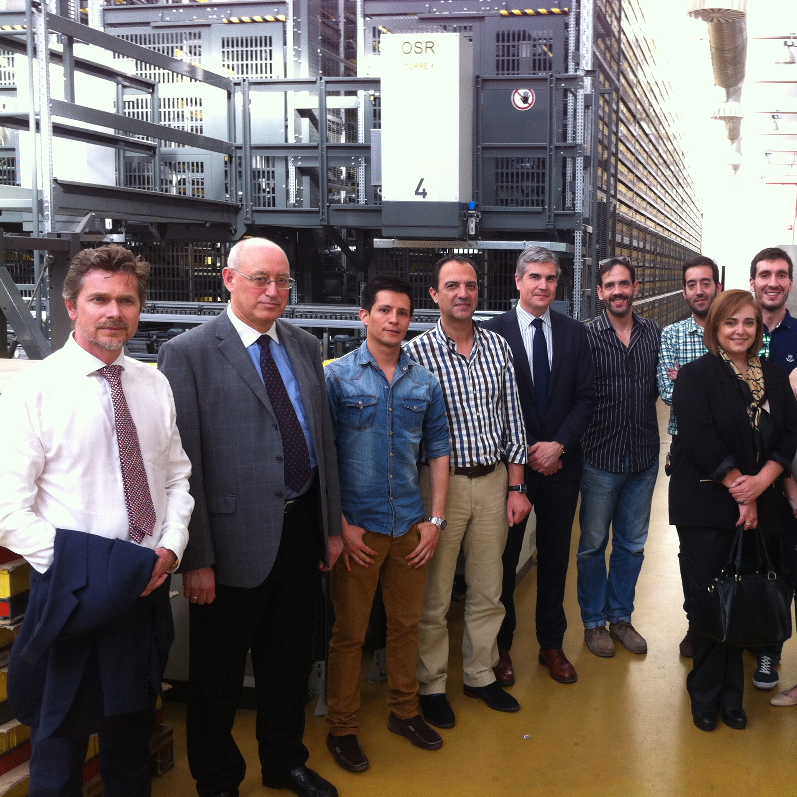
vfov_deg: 40.0
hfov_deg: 39.5
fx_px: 1094
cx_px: 536
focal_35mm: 42
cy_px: 394
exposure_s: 1/40
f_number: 2.8
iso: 100
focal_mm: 3.85
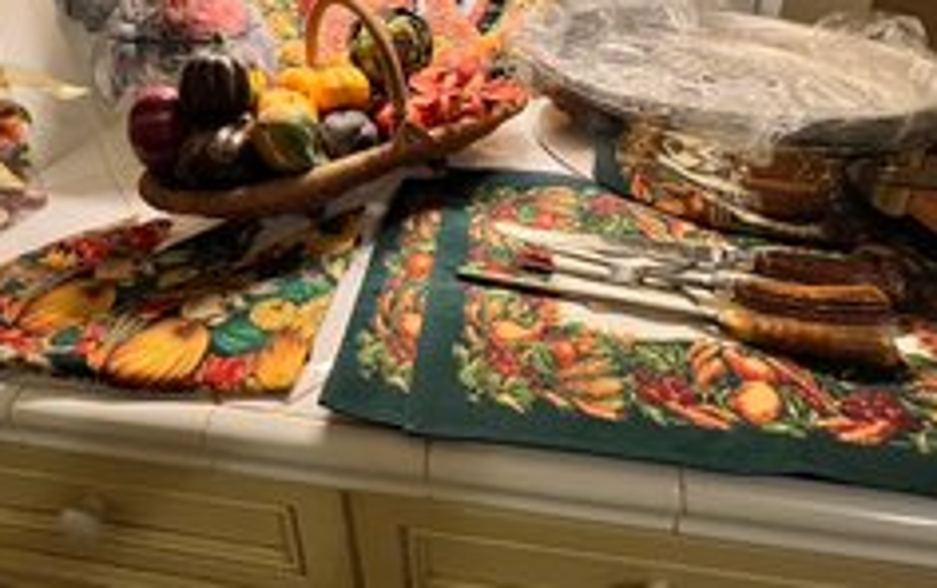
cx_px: 415
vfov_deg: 55.3
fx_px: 511
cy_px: 113
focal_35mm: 20
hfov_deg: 84.7
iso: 250
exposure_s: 1/120
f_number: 1.8
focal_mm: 1.57
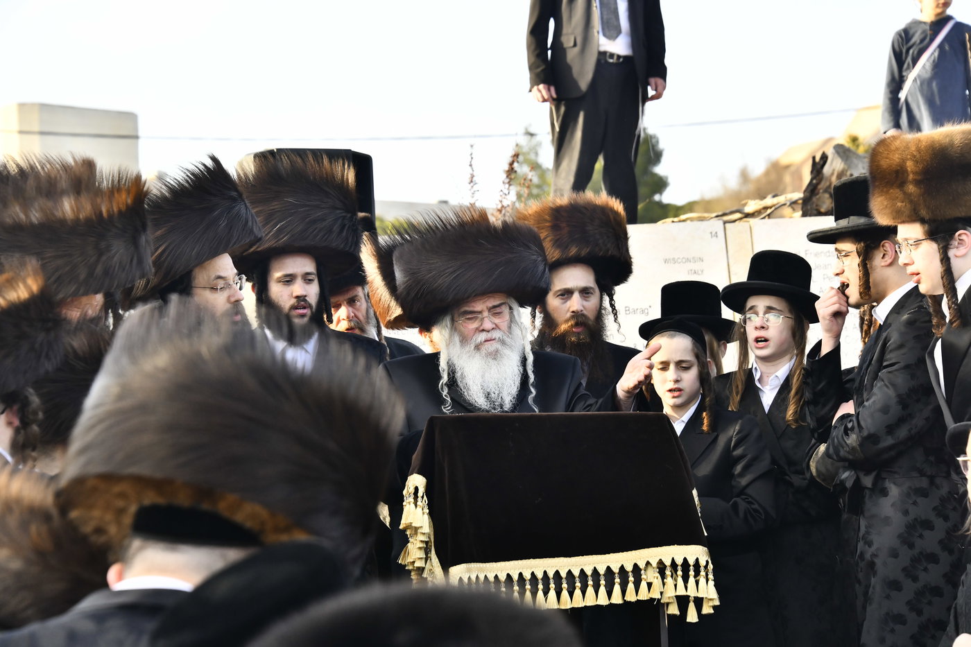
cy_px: 324
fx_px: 3290
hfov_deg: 16.8
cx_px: 486
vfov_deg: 11.2
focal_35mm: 122
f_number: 7.1
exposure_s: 1/400
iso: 1000
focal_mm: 122
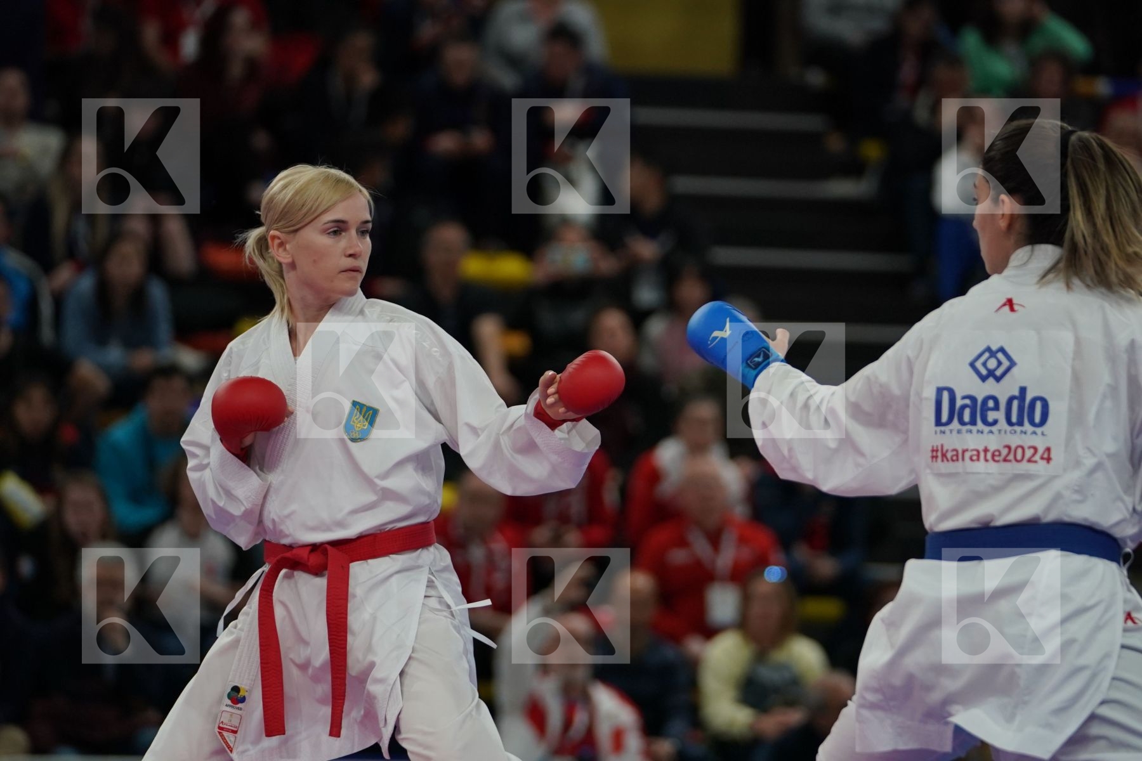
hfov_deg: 8.3
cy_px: 380
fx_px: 7835
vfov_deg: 5.6
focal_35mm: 247
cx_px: 571
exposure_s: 1/1000
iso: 1250
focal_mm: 165
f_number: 2.8
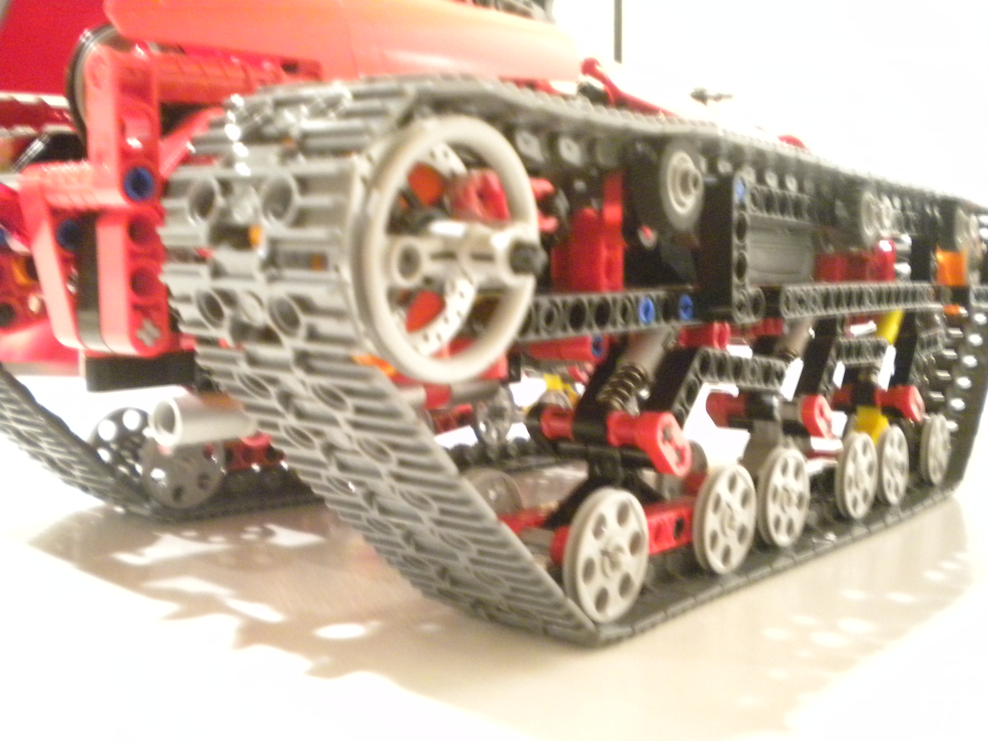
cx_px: 494
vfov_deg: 40.7
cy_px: 370
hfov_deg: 52.6
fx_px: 999
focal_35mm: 35
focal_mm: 6.3
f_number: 3.1
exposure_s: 1/2.9
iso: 800
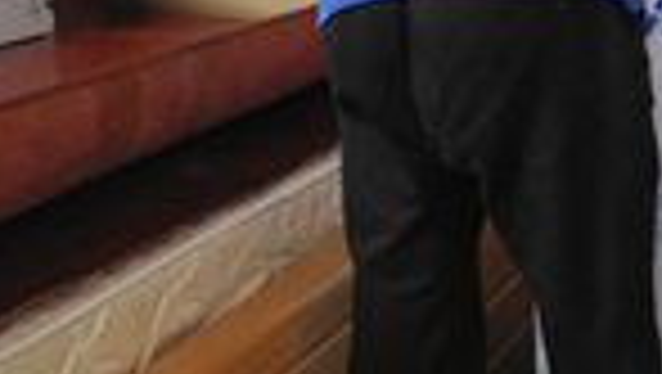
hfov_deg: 24.6
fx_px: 1406
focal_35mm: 80
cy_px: -68
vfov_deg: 14.7
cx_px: 739
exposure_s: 1/16.7
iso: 800
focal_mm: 3.84
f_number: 2.2
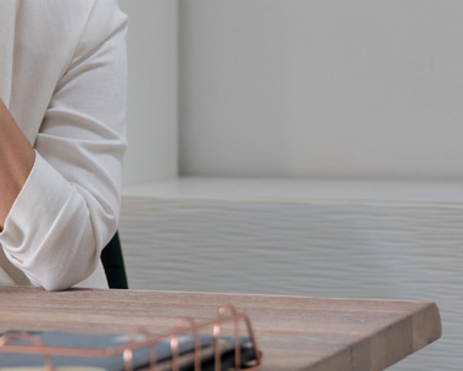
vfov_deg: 11.2
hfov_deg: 14.1
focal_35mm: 136
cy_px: -12
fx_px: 1864
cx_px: 110
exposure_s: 1/125
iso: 400
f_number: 2.8
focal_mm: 51
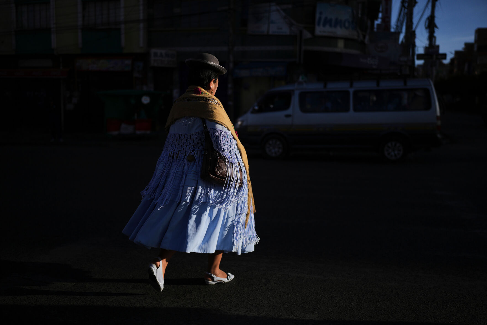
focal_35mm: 35
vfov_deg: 37.8
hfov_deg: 54.4
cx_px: 244
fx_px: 473
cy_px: 162
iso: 200
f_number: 1.4
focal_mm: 35
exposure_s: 1/32000
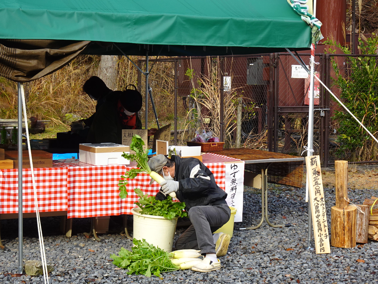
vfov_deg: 18.4
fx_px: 874
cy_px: 142
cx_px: 189
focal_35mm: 80
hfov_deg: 24.4
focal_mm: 12.66
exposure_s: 1/100
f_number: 5
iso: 80
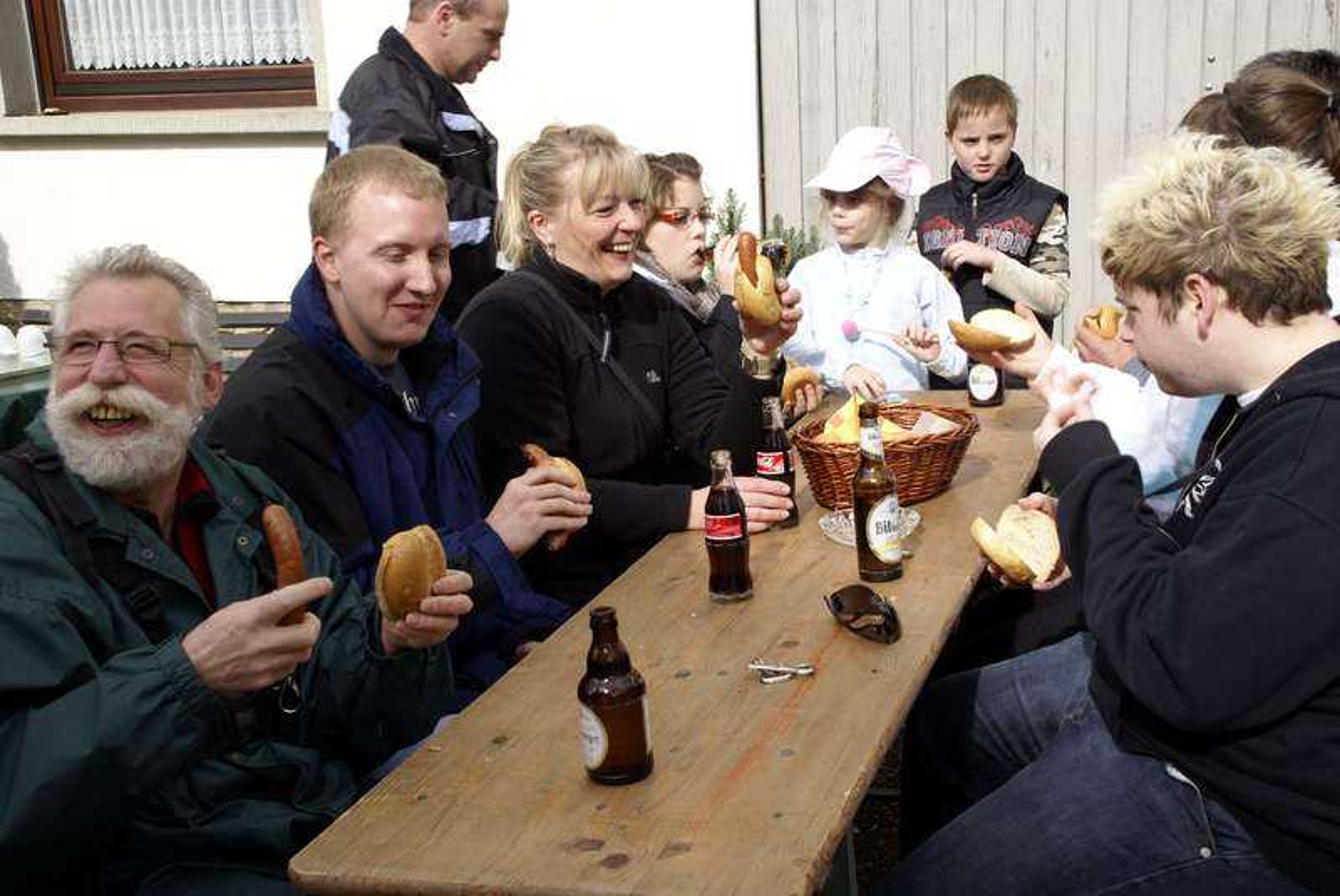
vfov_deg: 29.9
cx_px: 670
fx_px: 1676
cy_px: 448
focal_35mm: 45
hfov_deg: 43.6
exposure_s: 1/80
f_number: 11
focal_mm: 30
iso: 100
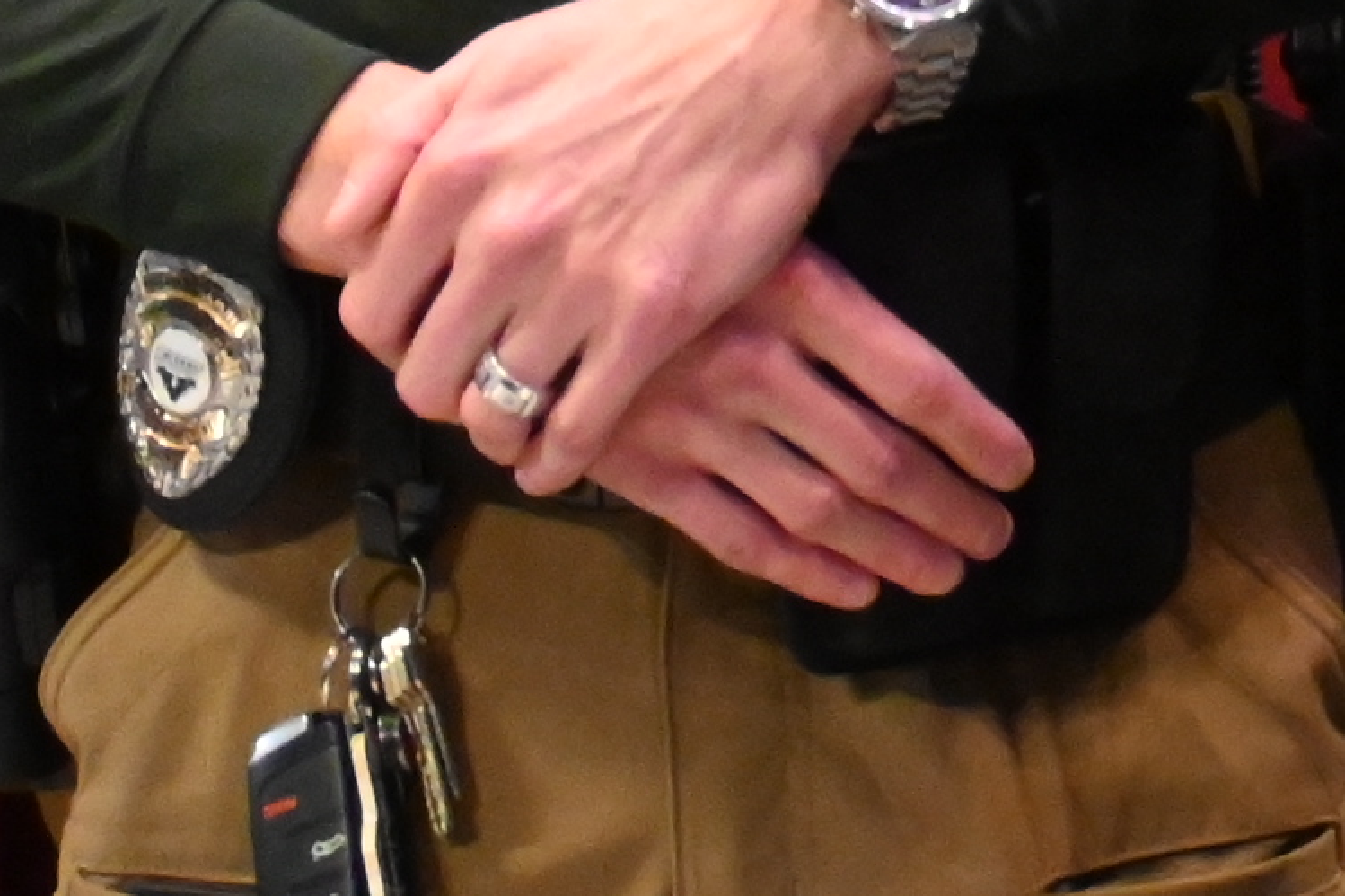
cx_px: 2325
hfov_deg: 8.0
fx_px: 9375
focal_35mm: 251
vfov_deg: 5.3
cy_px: -988
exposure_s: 1/60
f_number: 4.8
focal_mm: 30
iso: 5000
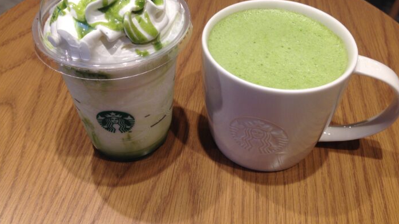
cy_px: 74
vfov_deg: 30.2
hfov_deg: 51.6
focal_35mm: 39
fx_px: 413
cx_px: 190
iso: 50
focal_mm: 4.12
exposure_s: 1/40
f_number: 2.4
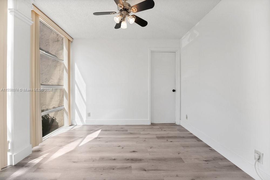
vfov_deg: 81.2
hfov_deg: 104.2
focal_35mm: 14
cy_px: 90
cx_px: 135
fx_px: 105
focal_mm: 14
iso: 100
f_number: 8
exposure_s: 1/3
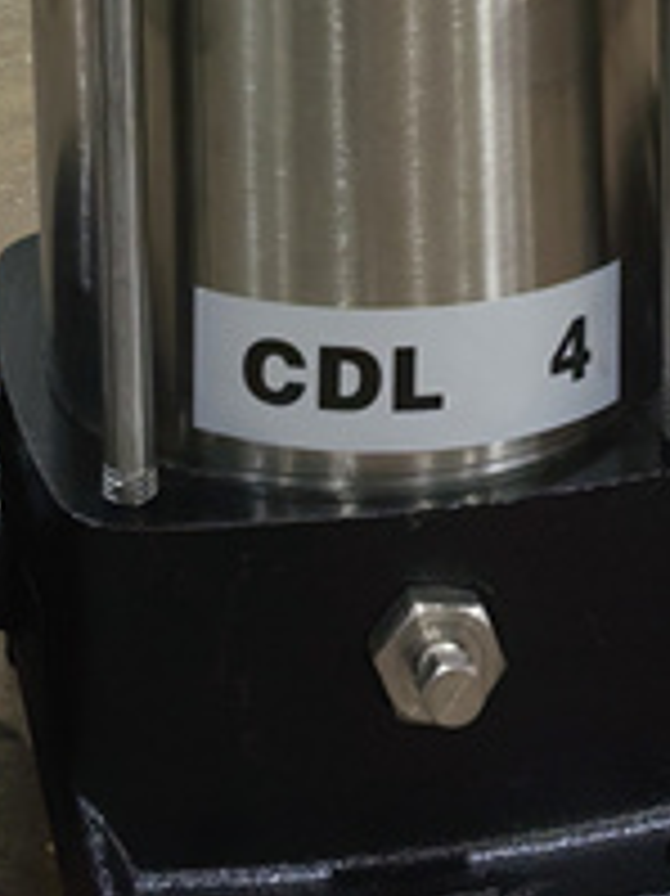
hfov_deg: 10.9
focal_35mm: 136
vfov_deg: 12.8
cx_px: 252
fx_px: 3514
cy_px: -851
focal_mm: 5.52
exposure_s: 1/33.3
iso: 160
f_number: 1.9
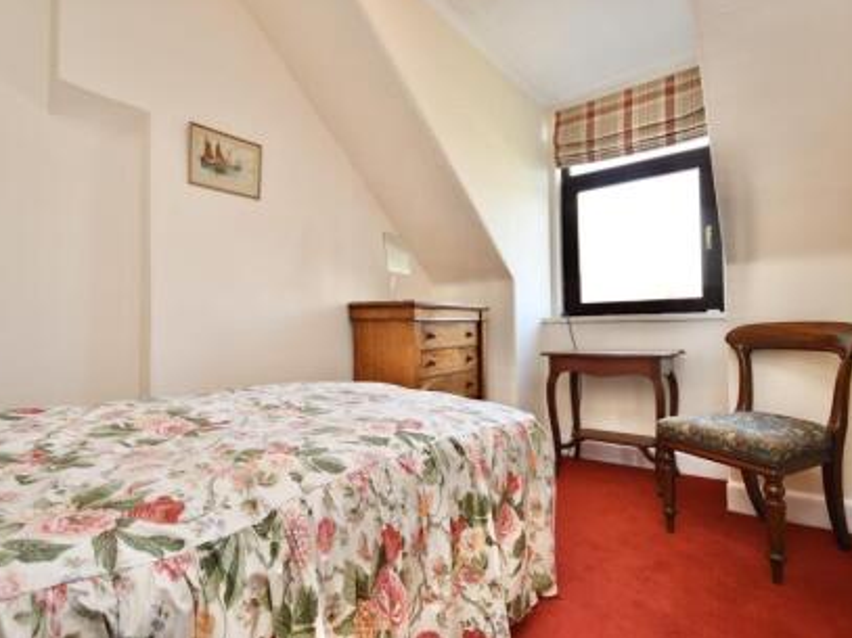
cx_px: 398
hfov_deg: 87.7
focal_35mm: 18
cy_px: 313
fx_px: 443
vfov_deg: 71.6
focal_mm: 11
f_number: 4.2
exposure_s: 1/60
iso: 200
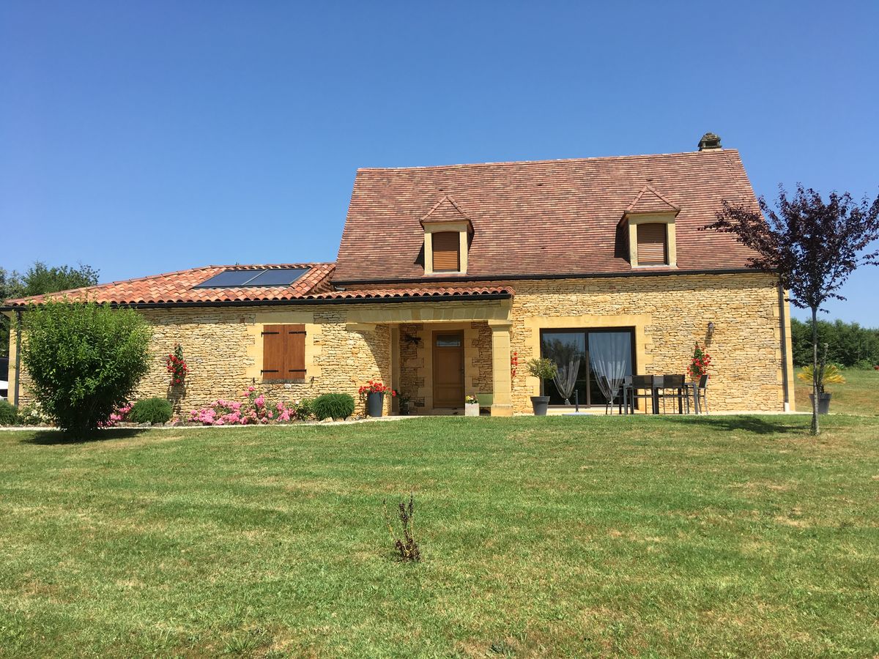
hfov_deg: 61.7
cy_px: 330
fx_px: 736
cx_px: 440
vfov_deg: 48.2
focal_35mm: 29
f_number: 2.2
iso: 25
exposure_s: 1/1350
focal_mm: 4.15
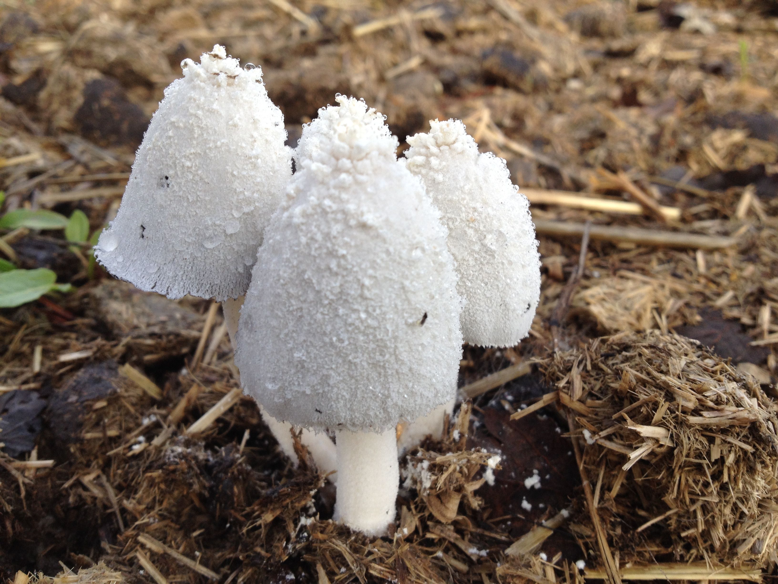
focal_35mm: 35
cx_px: 389
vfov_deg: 40.7
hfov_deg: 52.6
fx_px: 787
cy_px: 292
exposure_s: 1/308
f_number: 2.4
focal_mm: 4.28
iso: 50
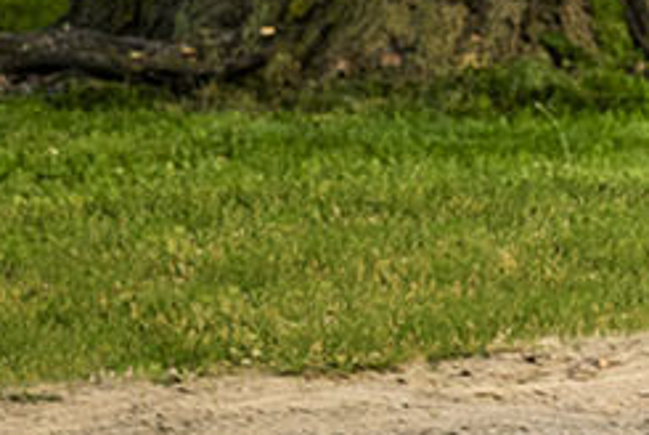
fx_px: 9458
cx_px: 2527
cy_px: -122
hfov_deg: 3.7
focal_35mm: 524
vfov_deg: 2.6
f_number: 6.3
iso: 400
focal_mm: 67
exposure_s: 1/60
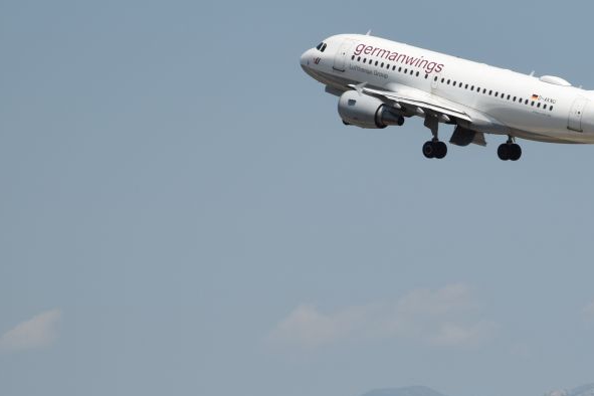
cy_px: 327
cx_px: 559
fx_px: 7034
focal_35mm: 426
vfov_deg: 3.2
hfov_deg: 4.8
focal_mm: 105
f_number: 7.1
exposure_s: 1/640
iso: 100
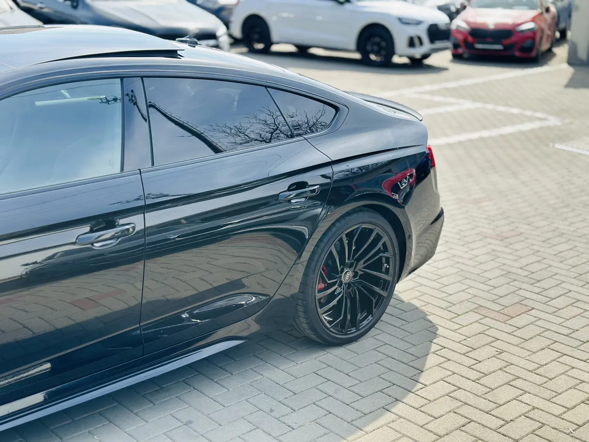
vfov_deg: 30.3
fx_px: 817
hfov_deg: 39.7
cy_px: 221
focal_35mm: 48
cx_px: 294
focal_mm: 6.86
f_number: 1.78
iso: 80
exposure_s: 1/1541
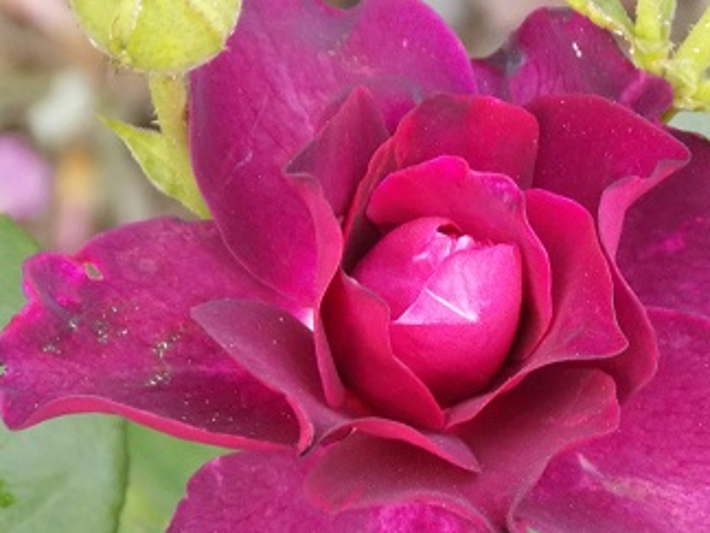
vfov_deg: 3.6
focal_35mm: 415
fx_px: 8512
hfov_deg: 4.8
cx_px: 392
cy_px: 325
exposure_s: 1/30
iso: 400
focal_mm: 49.7
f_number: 5.8
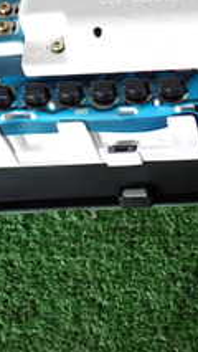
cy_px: 10
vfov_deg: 22.4
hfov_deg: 12.8
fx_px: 858
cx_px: 251
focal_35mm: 92
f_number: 2.3
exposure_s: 1/60
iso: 160
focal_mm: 5.4
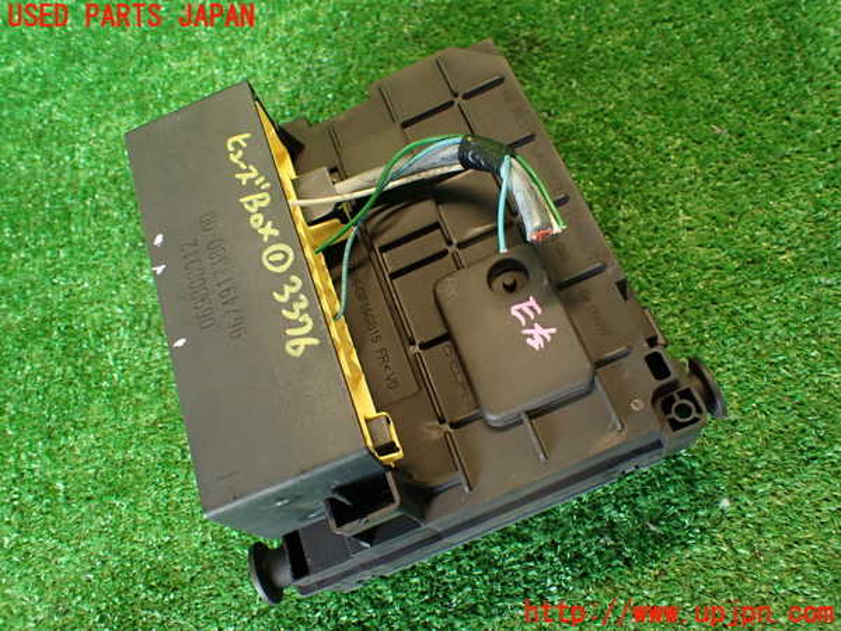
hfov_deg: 60.0
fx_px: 729
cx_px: 420
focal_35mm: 30
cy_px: 316
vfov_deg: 46.8
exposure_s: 1/30
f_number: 2.3
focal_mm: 5.4
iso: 250
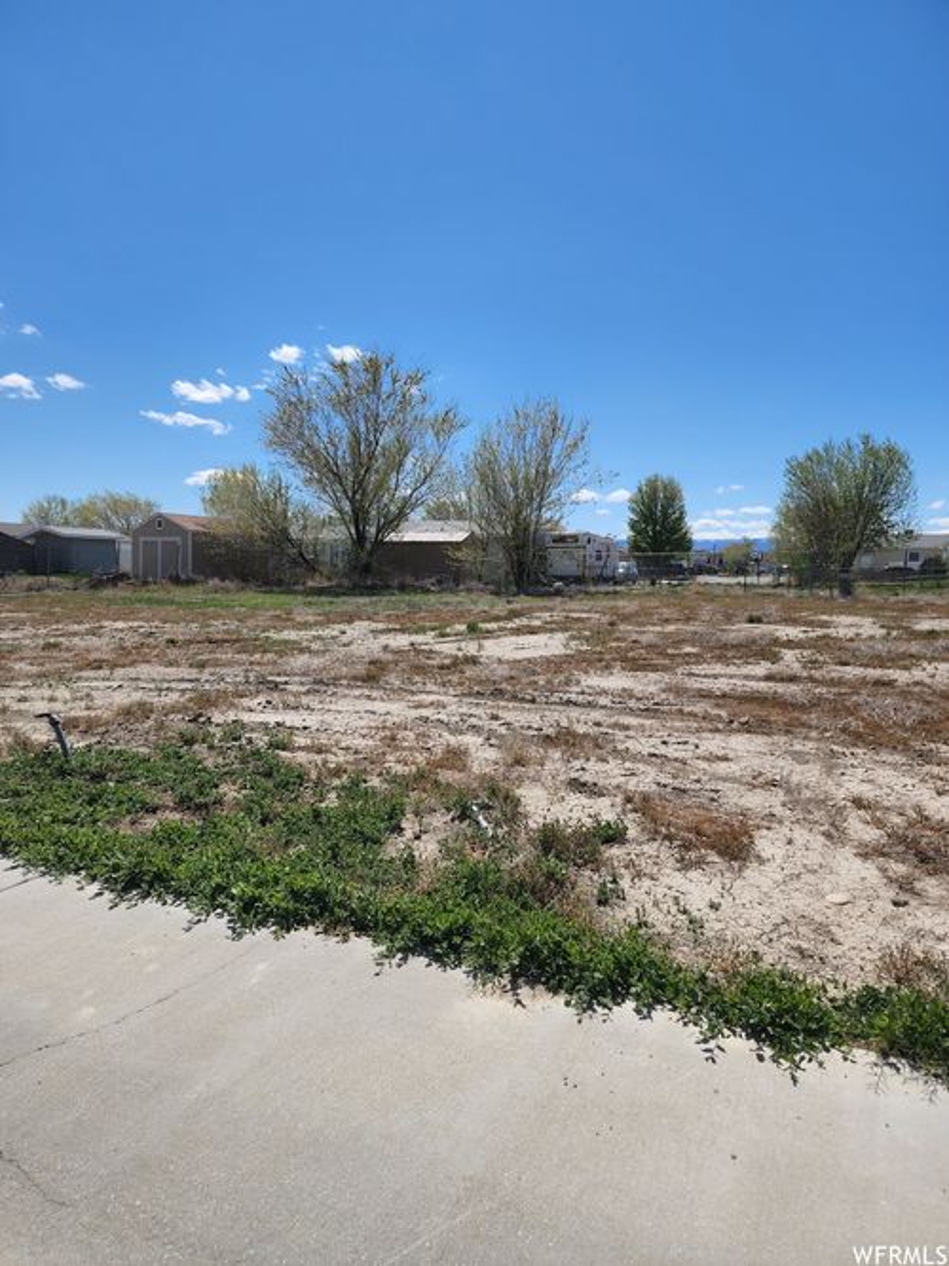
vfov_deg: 73.9
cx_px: 474
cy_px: 633
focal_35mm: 23
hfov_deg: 58.9
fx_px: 841
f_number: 1.8
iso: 12
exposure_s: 1/1571
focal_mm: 6.4
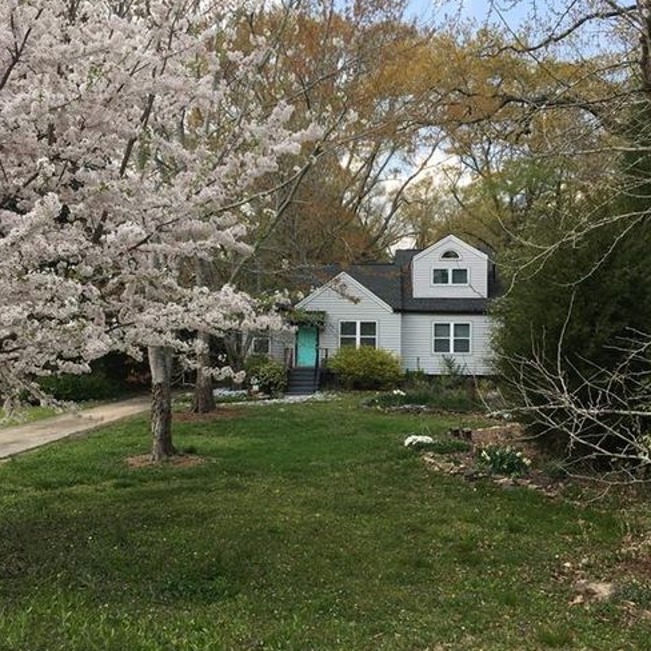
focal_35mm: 35
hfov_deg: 47.2
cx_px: 326
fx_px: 745
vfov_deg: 47.2
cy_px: 344
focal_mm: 4.15
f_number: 2.2
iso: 25
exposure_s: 1/523
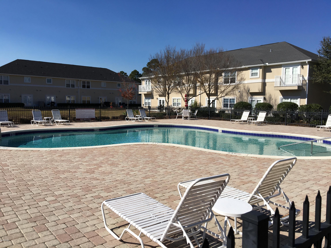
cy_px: 124
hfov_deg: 61.7
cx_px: 166
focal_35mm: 29
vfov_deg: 48.2
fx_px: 277
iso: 25
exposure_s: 1/3077
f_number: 2.2
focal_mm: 4.15
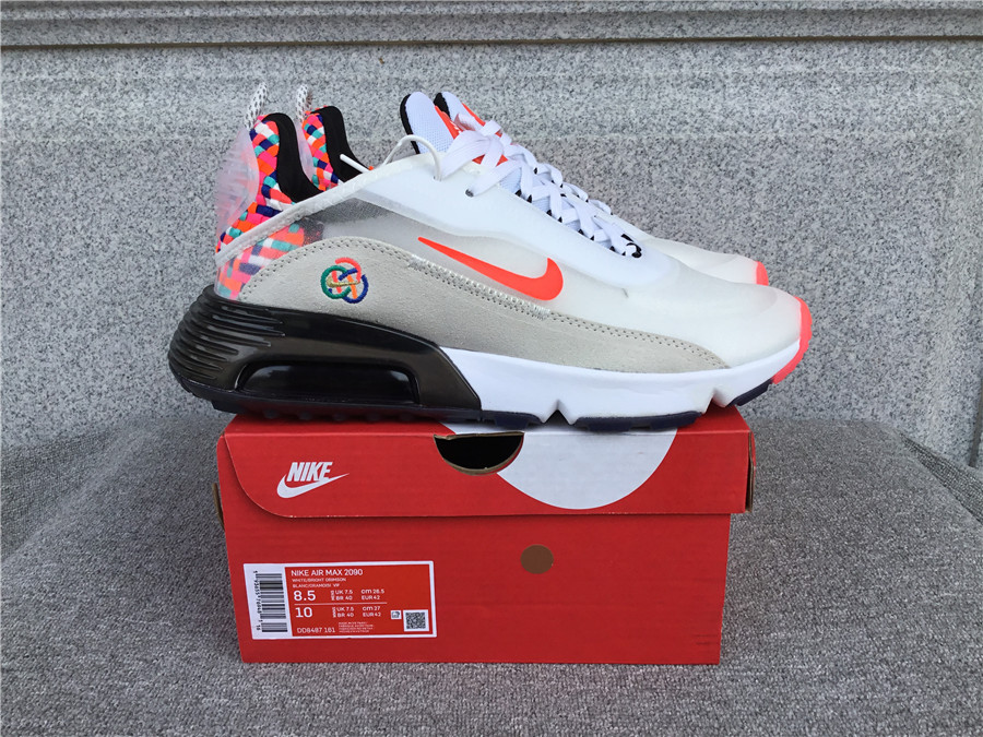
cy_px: 368
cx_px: 492
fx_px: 880
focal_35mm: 31
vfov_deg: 45.4
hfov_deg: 58.4
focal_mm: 3.3
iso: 25
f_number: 2.4
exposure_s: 1/503
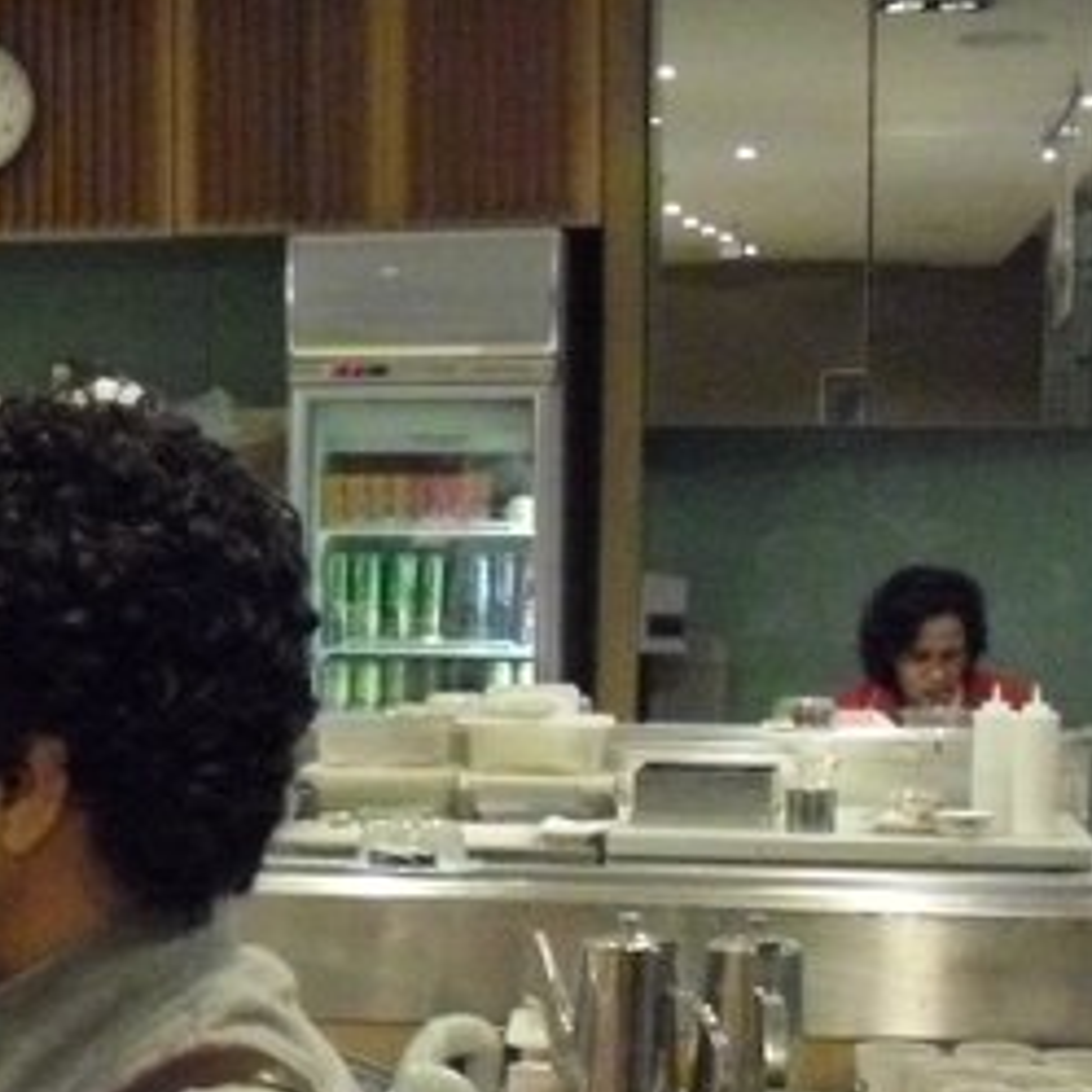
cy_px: 816
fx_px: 3855
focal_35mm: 108
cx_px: -478
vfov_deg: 16.0
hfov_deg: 15.1
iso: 800
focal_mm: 6.2
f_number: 2.8
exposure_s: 1/80
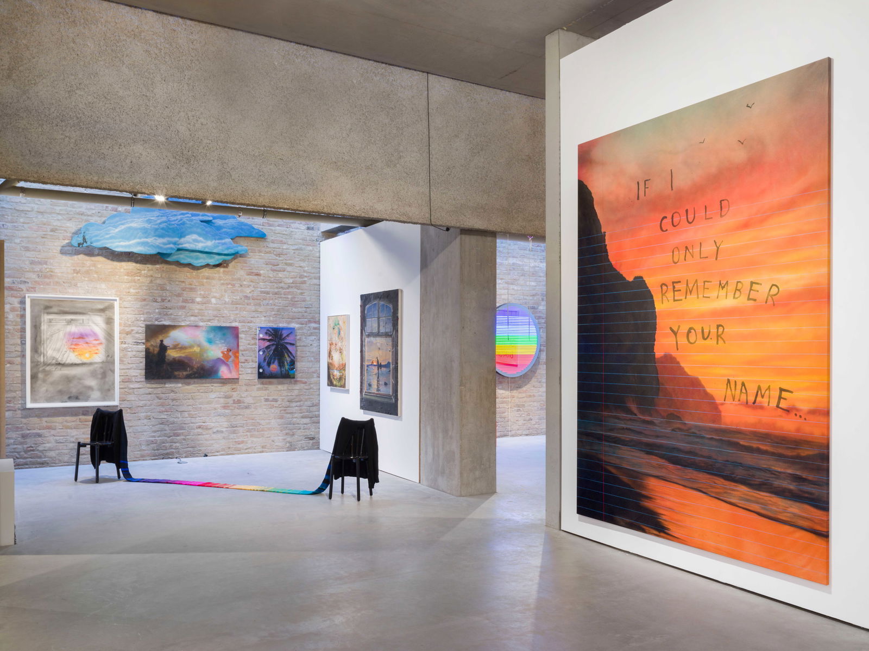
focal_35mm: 28
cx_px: 434
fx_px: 703
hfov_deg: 63.5
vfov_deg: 49.7
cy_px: 326
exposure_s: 1/1.43
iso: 100
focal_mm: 35
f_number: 16
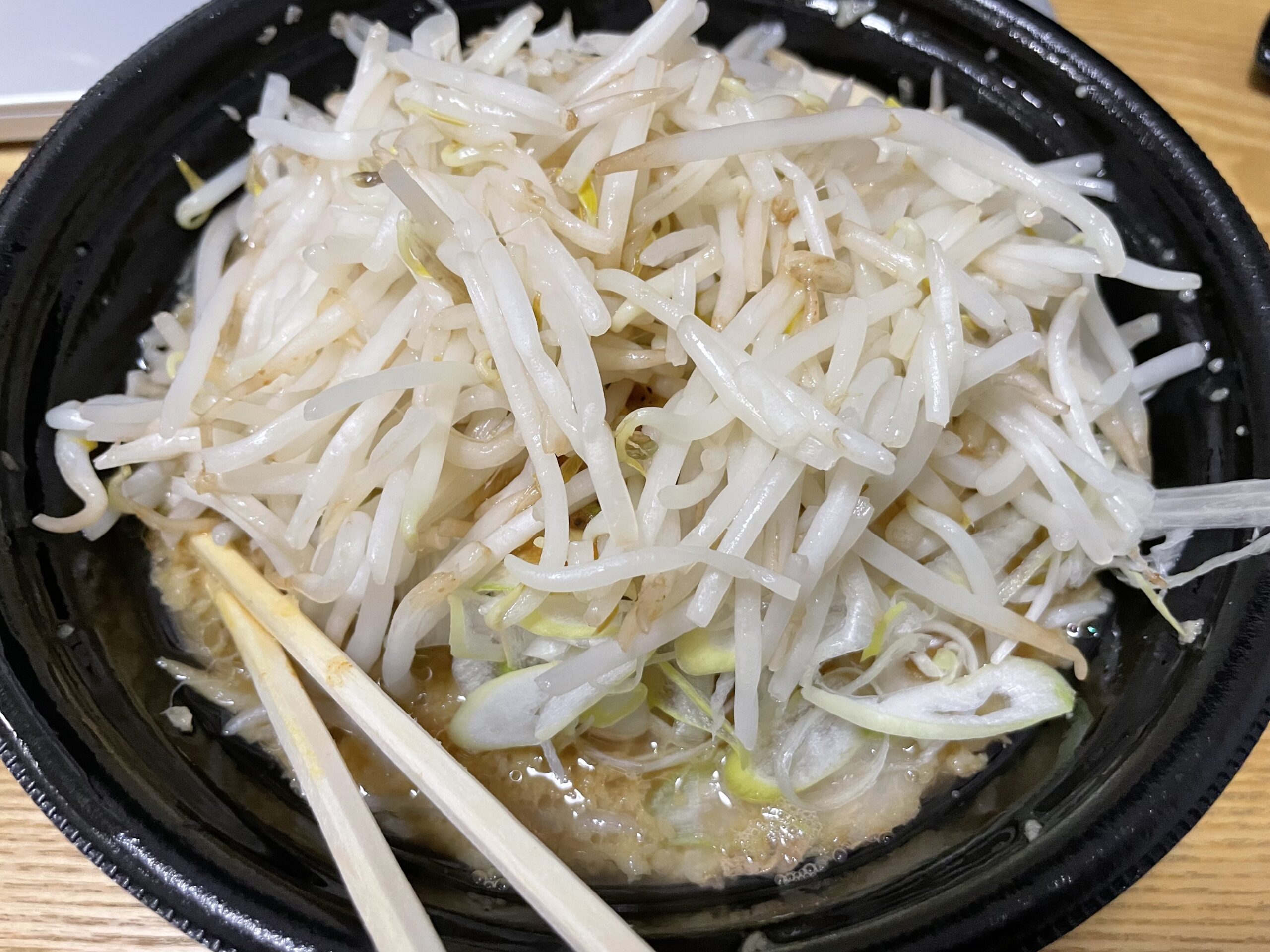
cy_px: 476
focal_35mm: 26
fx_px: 954
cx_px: 635
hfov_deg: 67.3
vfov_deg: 53.1
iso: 320
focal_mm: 4.2
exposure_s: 1/50
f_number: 1.6
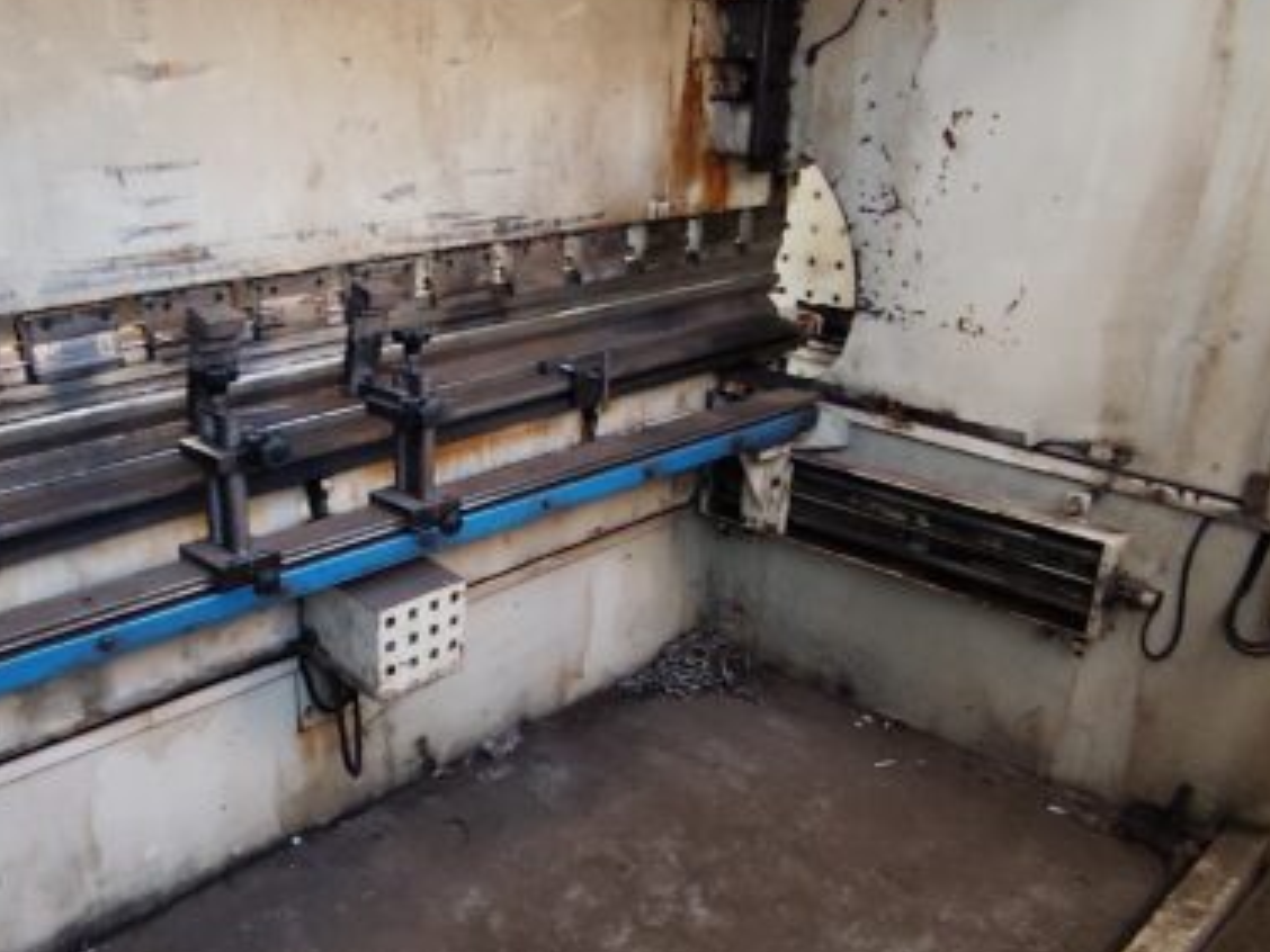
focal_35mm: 34
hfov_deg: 53.7
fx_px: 1247
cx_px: 524
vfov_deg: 41.5
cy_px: 584
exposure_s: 1/50
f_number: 2.2
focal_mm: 1.65
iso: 250
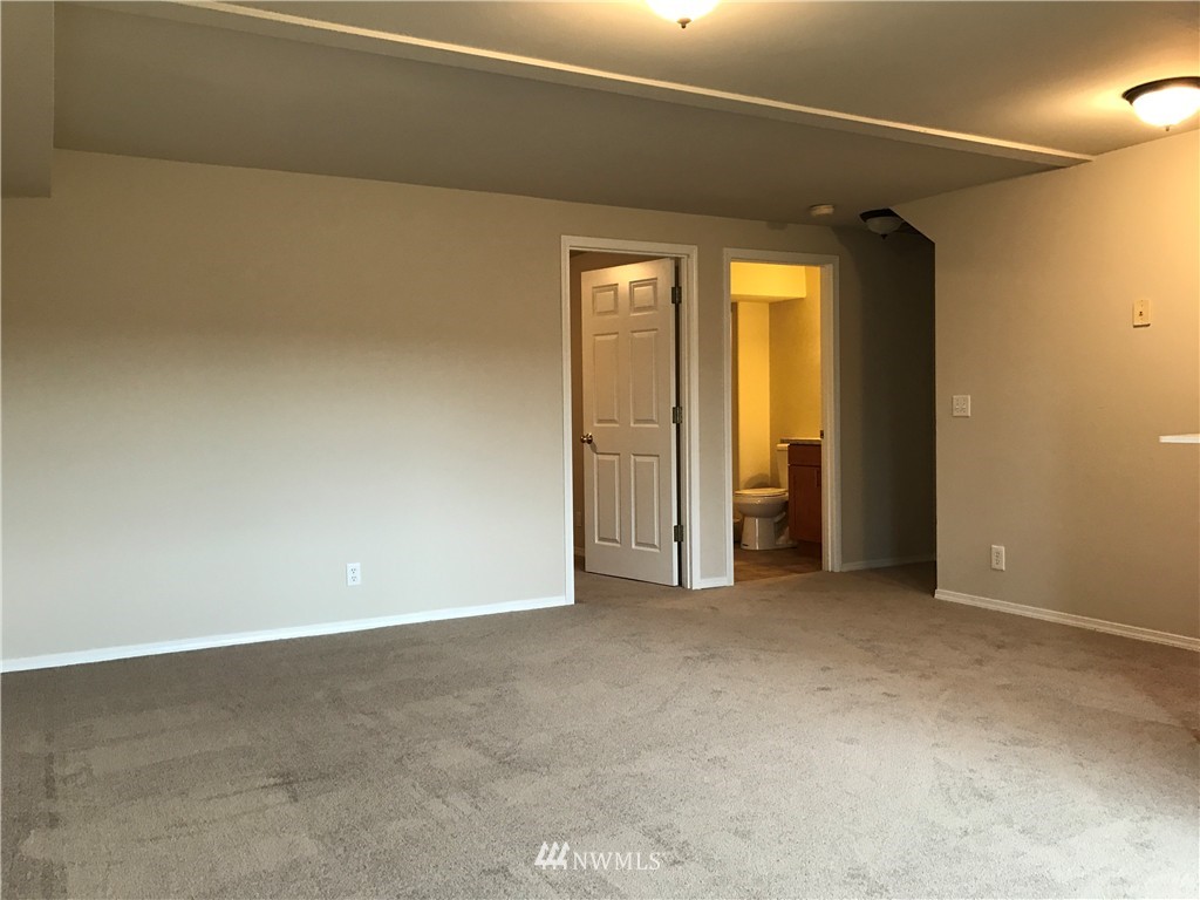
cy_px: 450
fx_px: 971
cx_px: 600
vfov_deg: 49.7
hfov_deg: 63.4
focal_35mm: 28
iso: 40
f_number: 1.8
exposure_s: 1/20
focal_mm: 3.99
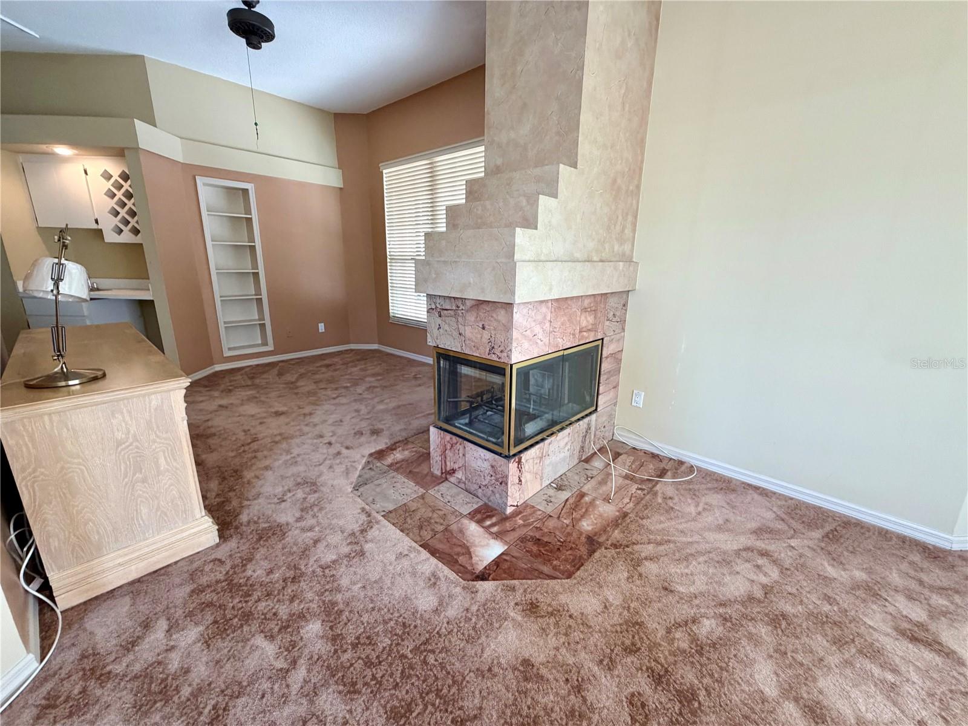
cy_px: 363
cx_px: 484
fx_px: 391
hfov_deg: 102.1
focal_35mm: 14
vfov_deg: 85.7
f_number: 2.2
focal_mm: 2.22
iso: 320
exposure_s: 1/103
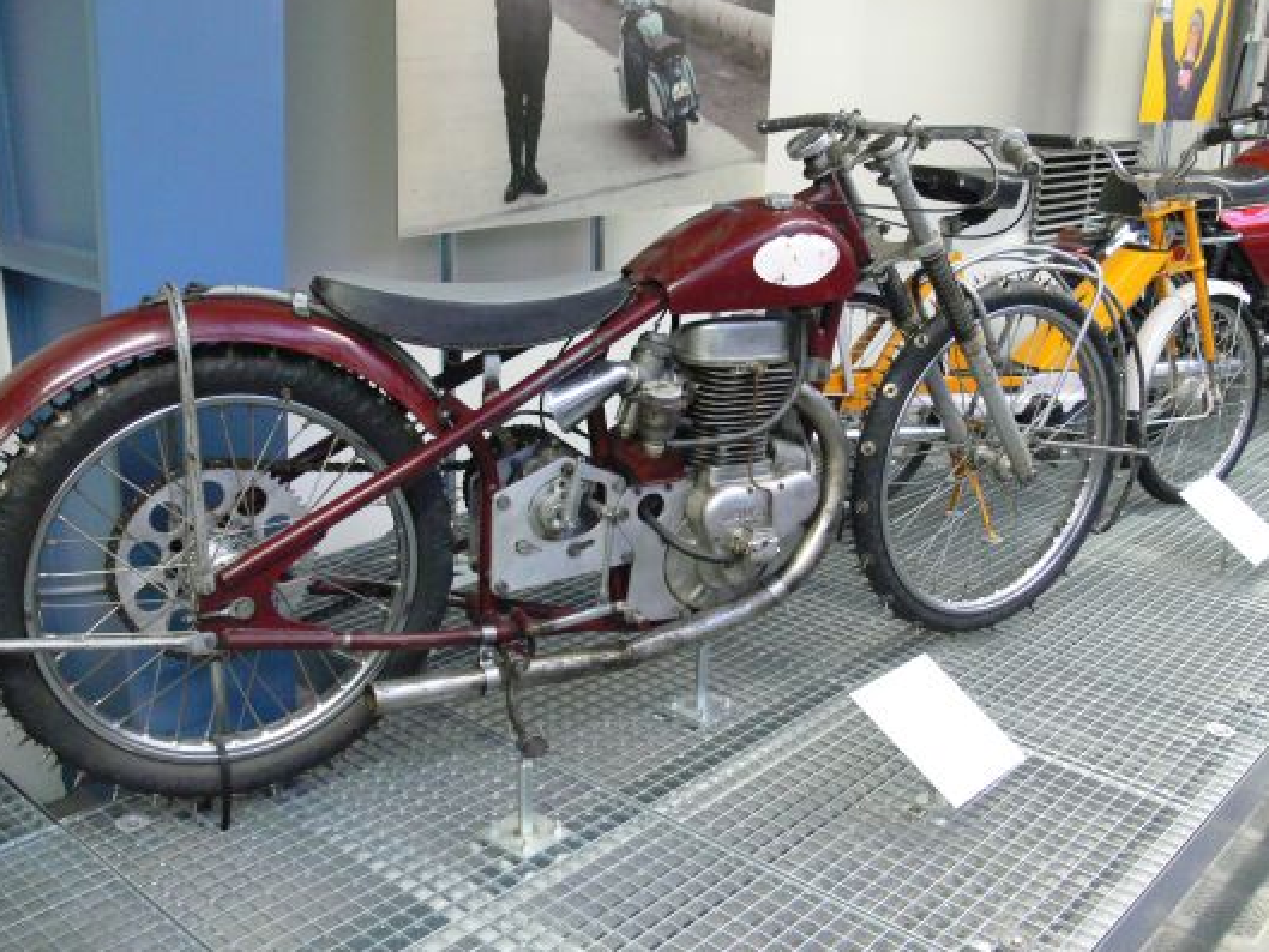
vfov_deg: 39.7
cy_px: 468
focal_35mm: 36
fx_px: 1320
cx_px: 638
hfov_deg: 51.3
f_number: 2.8
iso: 400
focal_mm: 7.4
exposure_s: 1/40
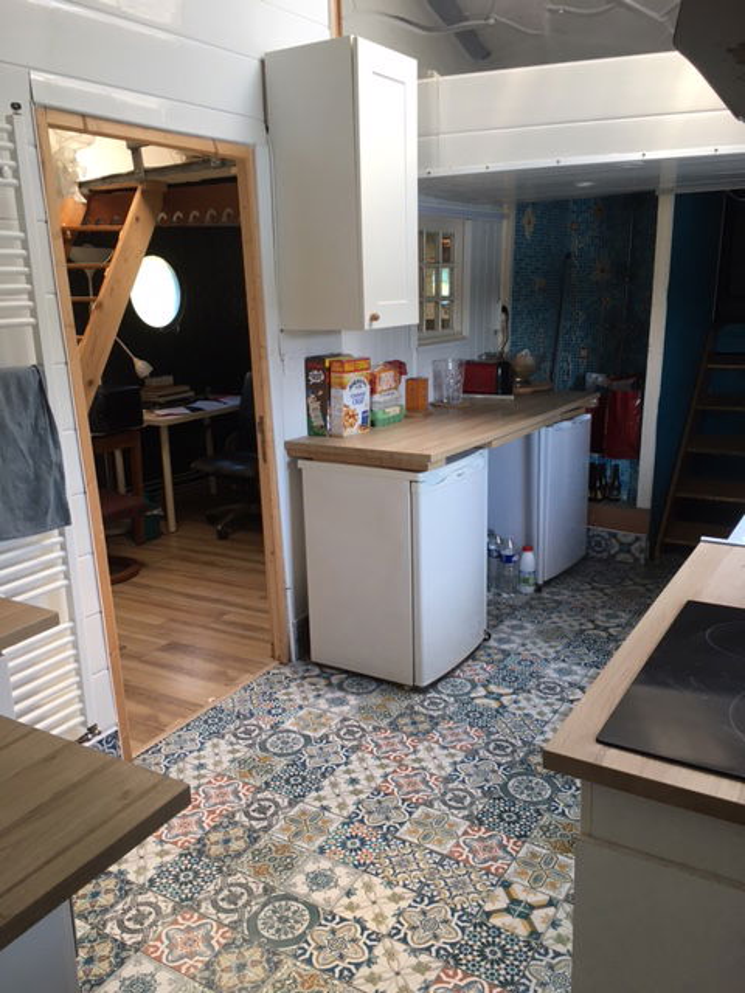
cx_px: 372
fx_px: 832
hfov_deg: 48.2
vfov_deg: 61.7
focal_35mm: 29
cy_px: 496
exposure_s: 1/33
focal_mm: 4.15
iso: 25
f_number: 2.2
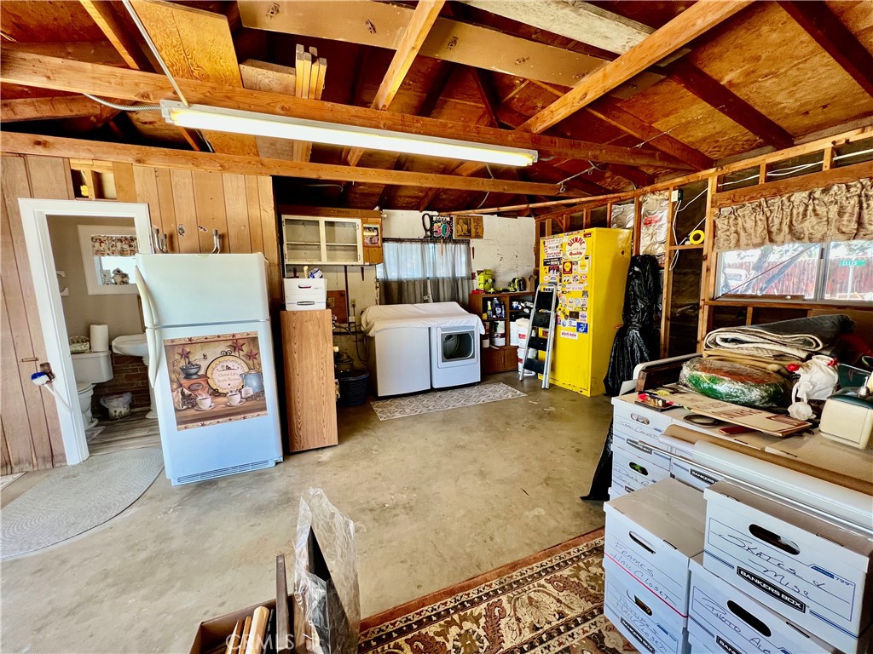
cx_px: 436
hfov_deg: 106.2
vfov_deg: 89.9
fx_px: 328
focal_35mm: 13
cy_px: 327
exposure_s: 1/120
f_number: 1.8
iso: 125
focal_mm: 1.57
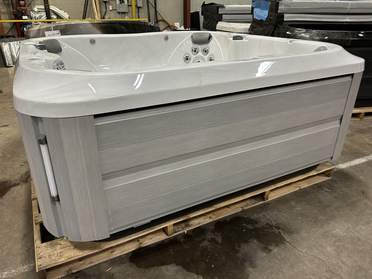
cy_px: 140
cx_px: 186
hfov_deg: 67.3
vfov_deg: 53.1
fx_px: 279
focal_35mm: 26
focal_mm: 5.7
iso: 125
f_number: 1.5
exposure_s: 1/60
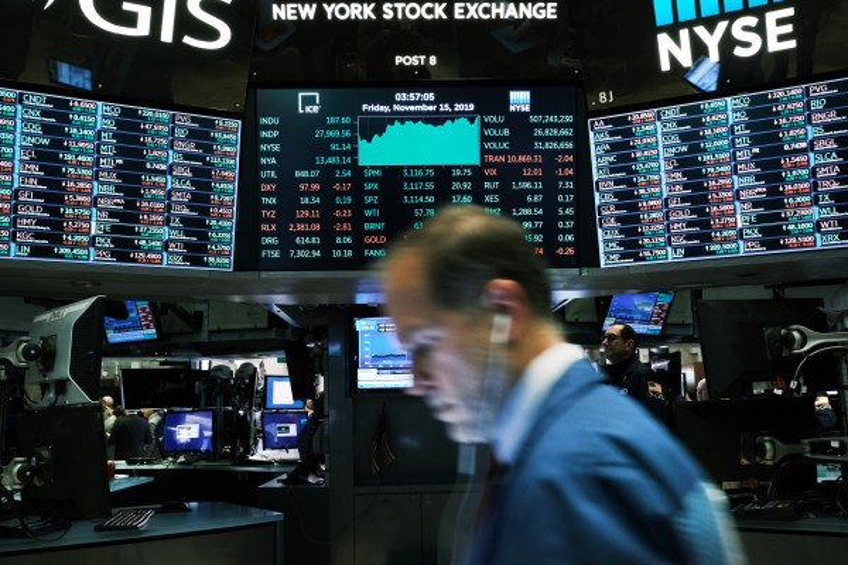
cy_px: 282
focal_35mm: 35
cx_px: 424
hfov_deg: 54.4
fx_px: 824
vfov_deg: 37.9
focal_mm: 23
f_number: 4
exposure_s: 1/60
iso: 2000
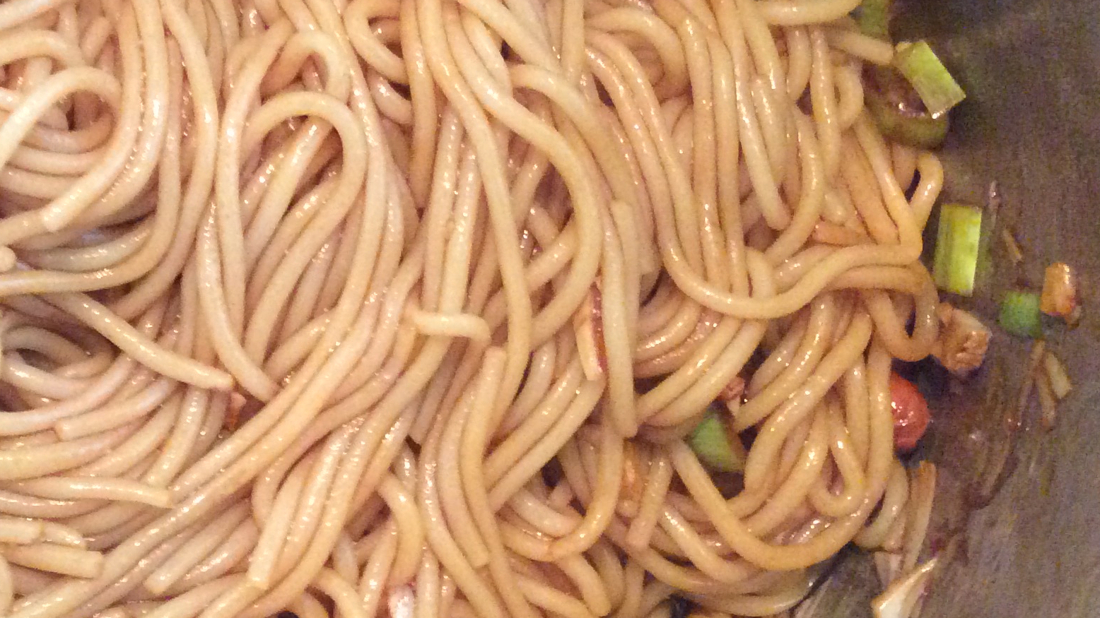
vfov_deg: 20.7
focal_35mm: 58
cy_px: 257
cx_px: 274
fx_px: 1692
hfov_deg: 35.2
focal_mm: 3.3
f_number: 2.4
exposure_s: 1/17
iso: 400
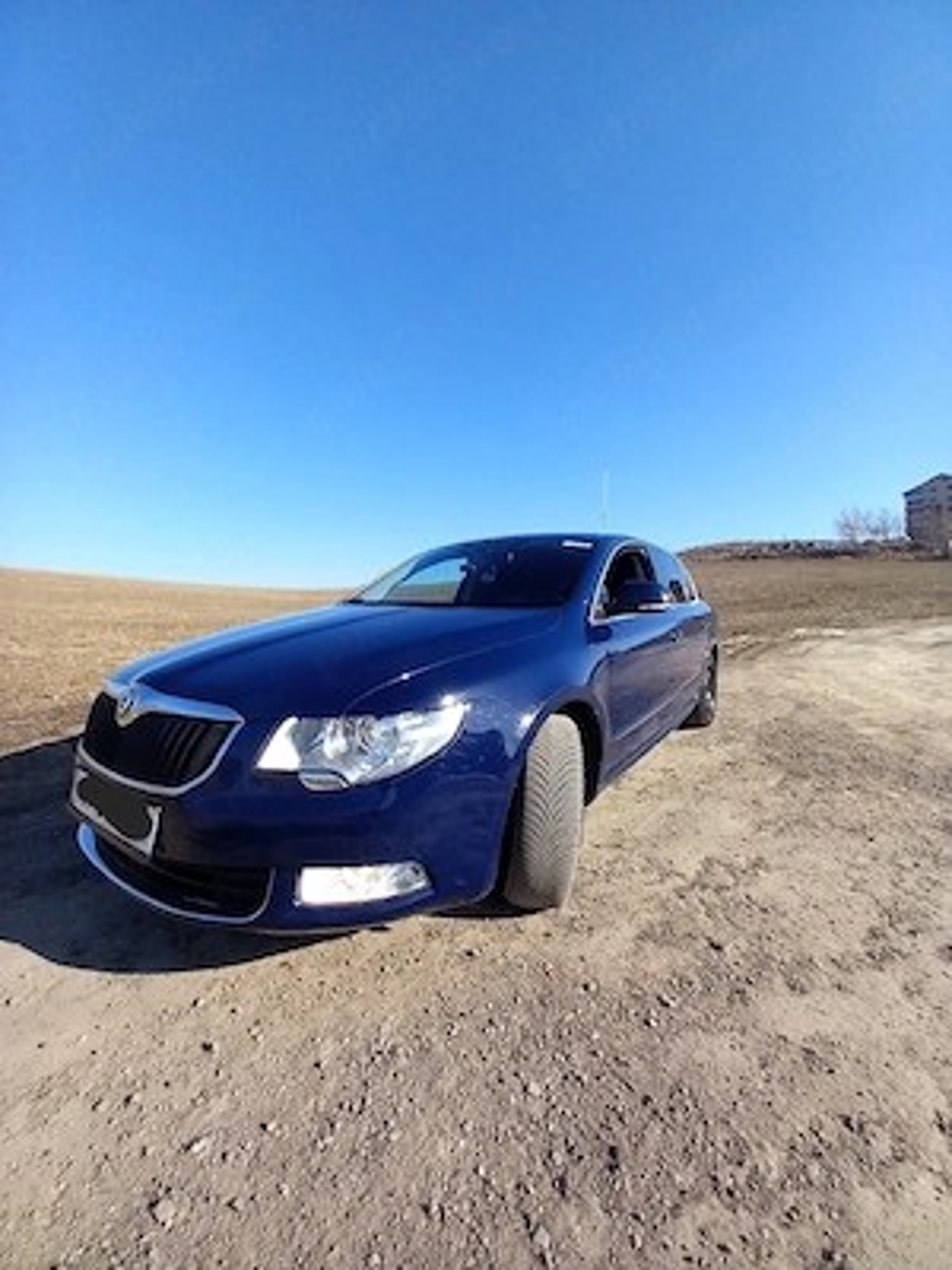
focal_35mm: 13
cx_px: 476
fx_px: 477
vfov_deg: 106.2
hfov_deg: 89.9
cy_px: 635
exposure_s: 1/714
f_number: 2.2
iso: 50
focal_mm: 1.13
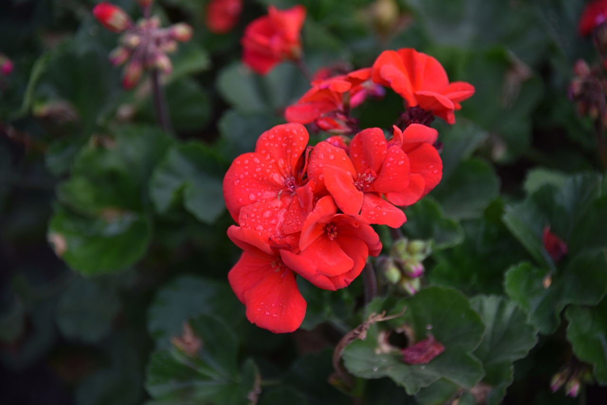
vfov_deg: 4.6
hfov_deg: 6.9
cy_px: 202
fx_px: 5059
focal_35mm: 300
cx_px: 304
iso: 360
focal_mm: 300
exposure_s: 1/640
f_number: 5.6
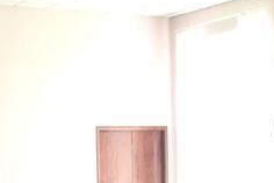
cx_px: 8
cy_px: 257
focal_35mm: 105
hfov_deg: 19.0
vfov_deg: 12.5
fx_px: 799
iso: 360
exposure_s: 1/125
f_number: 5.6
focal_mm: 22
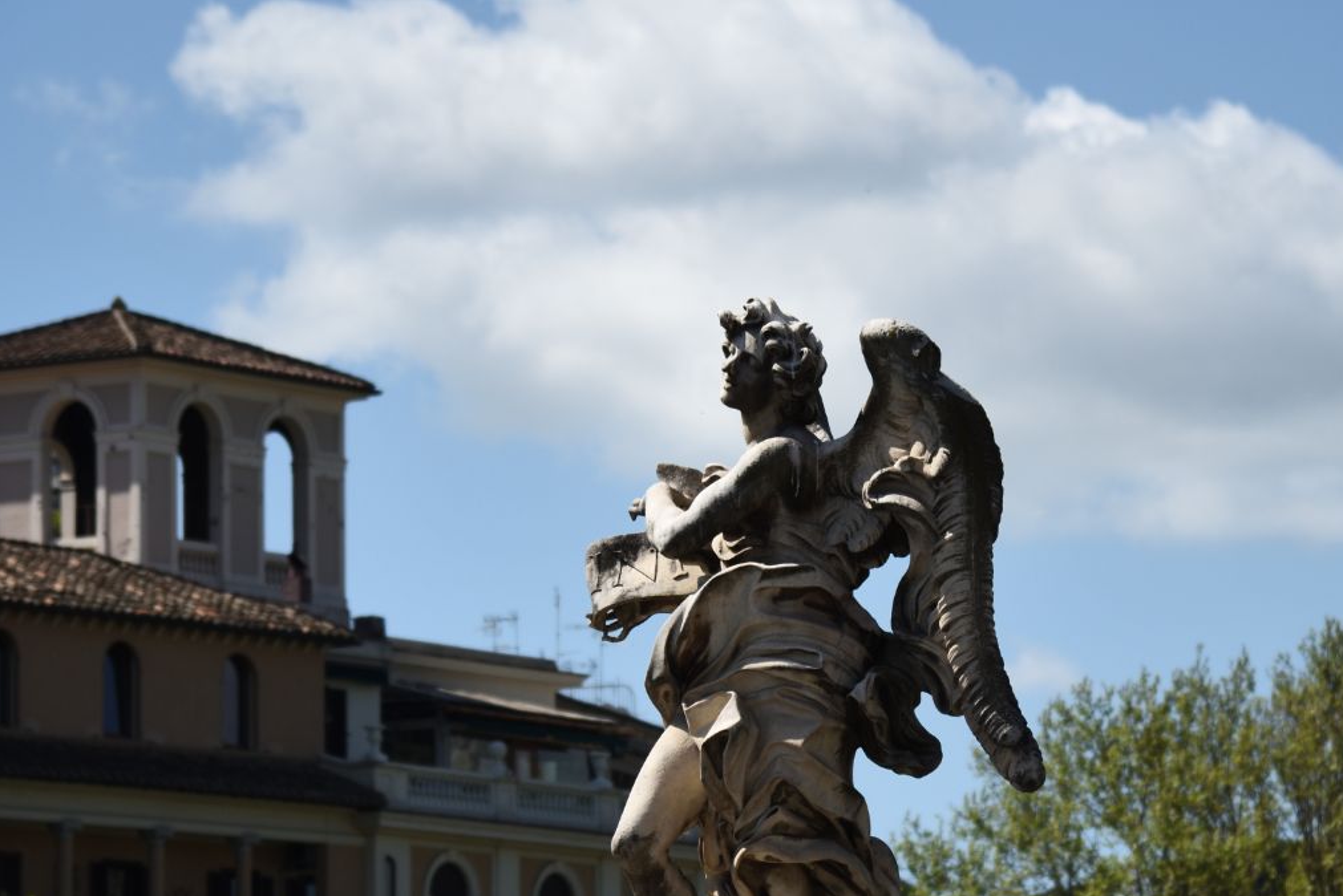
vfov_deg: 5.7
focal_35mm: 243
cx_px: 804
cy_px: 651
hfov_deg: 8.5
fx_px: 9069
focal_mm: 120
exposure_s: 1/2000
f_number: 4
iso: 160
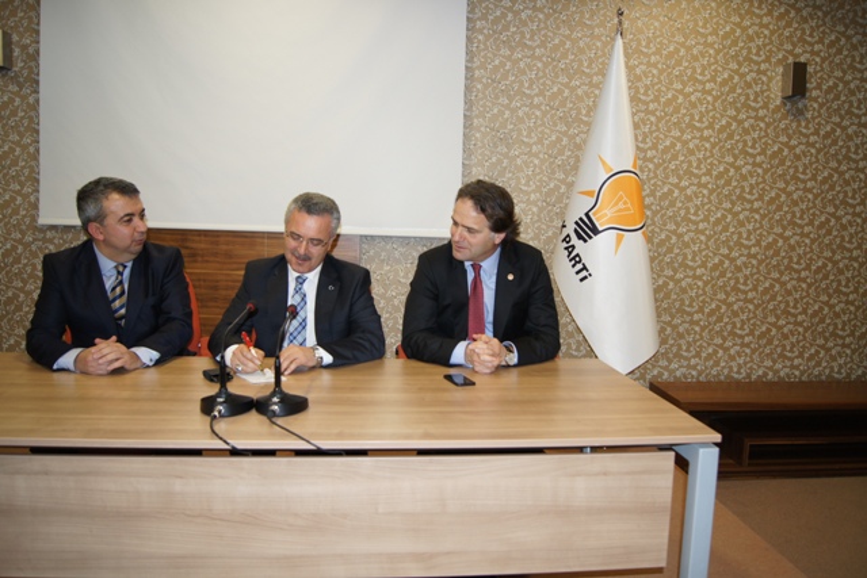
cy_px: 289
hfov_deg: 67.4
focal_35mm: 27
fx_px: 650
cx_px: 434
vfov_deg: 48.0
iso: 320
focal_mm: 18
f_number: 3.5
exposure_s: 1/60
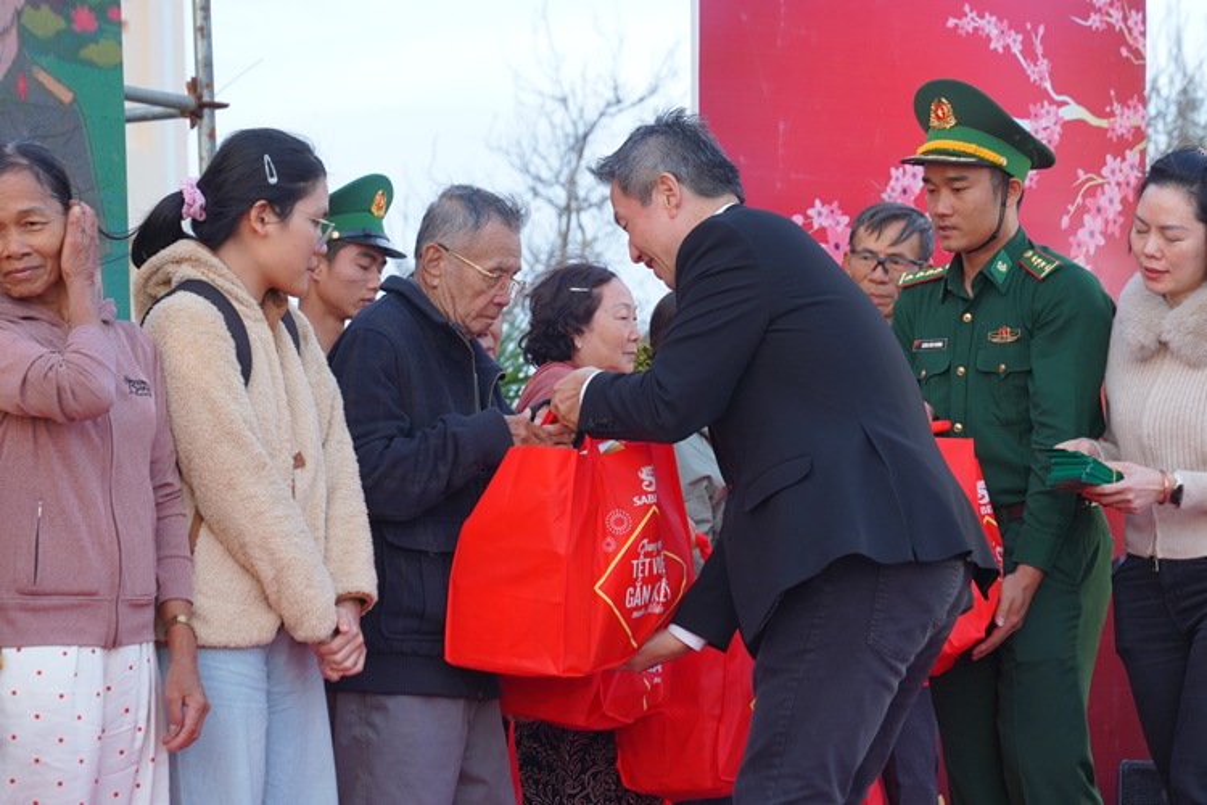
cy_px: 402
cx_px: 604
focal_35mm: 105
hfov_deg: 19.5
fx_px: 3520
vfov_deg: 13.0
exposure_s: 1/320
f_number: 5
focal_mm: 70
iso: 500
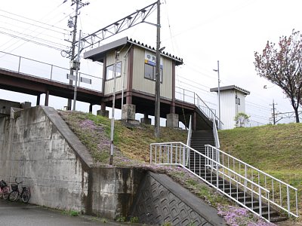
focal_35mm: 35
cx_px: 151
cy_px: 113
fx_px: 305
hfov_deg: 52.6
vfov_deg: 40.7
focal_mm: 7.4
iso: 80
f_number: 5.6
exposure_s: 1/250
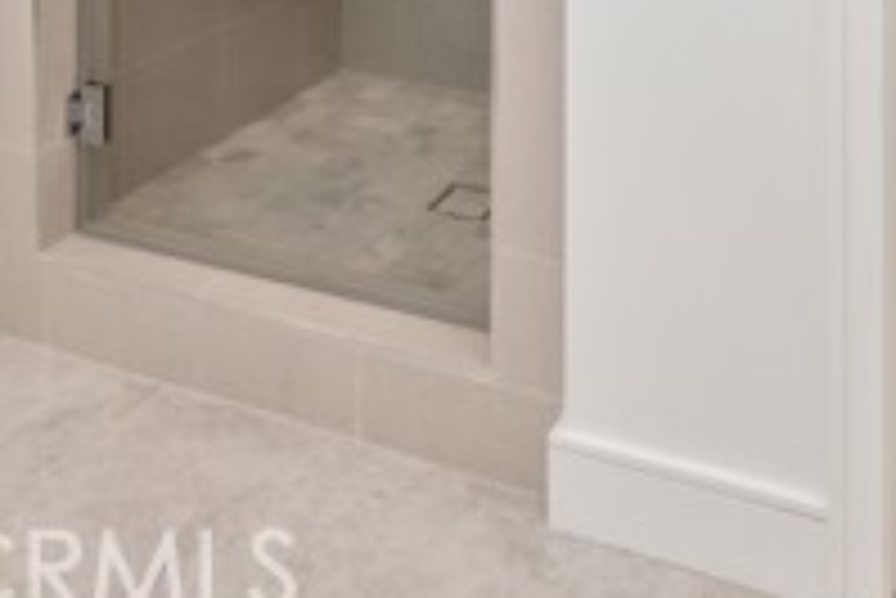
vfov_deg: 23.3
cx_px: 572
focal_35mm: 45
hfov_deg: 43.2
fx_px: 1121
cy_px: -324
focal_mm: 14
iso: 280
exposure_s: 1/60
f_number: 4
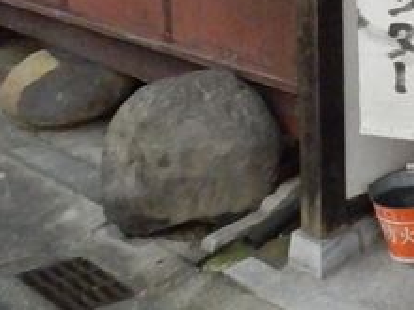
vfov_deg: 18.5
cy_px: -97
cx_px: 548
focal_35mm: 74
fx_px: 885
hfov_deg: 23.2
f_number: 6.4
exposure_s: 1/1600
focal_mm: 4.5
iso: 3200
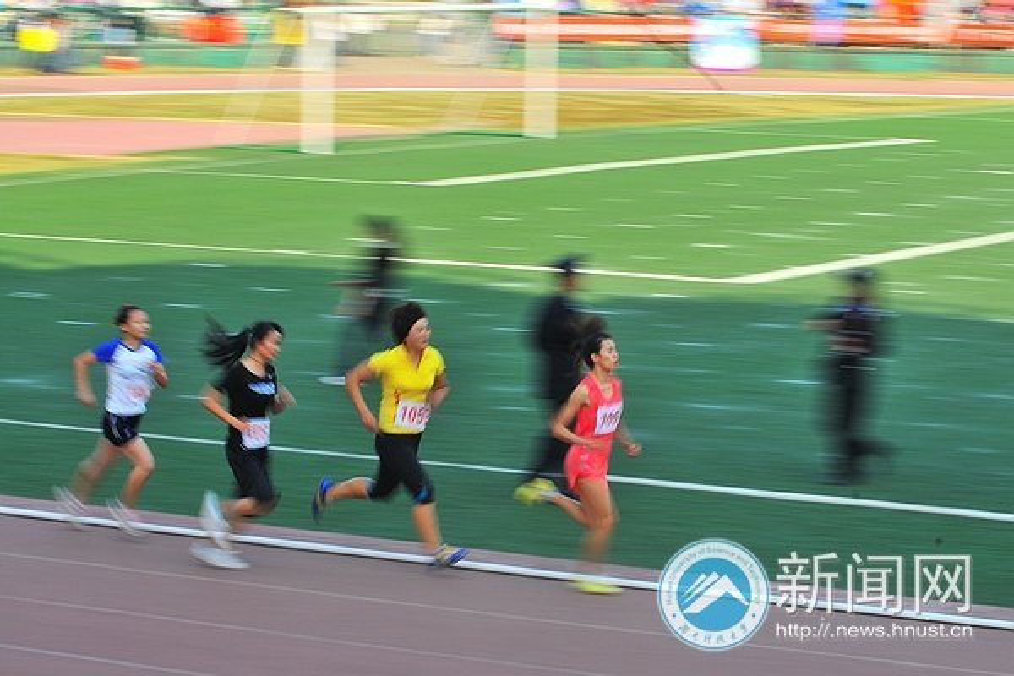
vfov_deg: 13.0
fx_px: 2957
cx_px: 507
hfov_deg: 19.5
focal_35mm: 105
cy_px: 338
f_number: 18
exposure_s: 1/20
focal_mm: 70
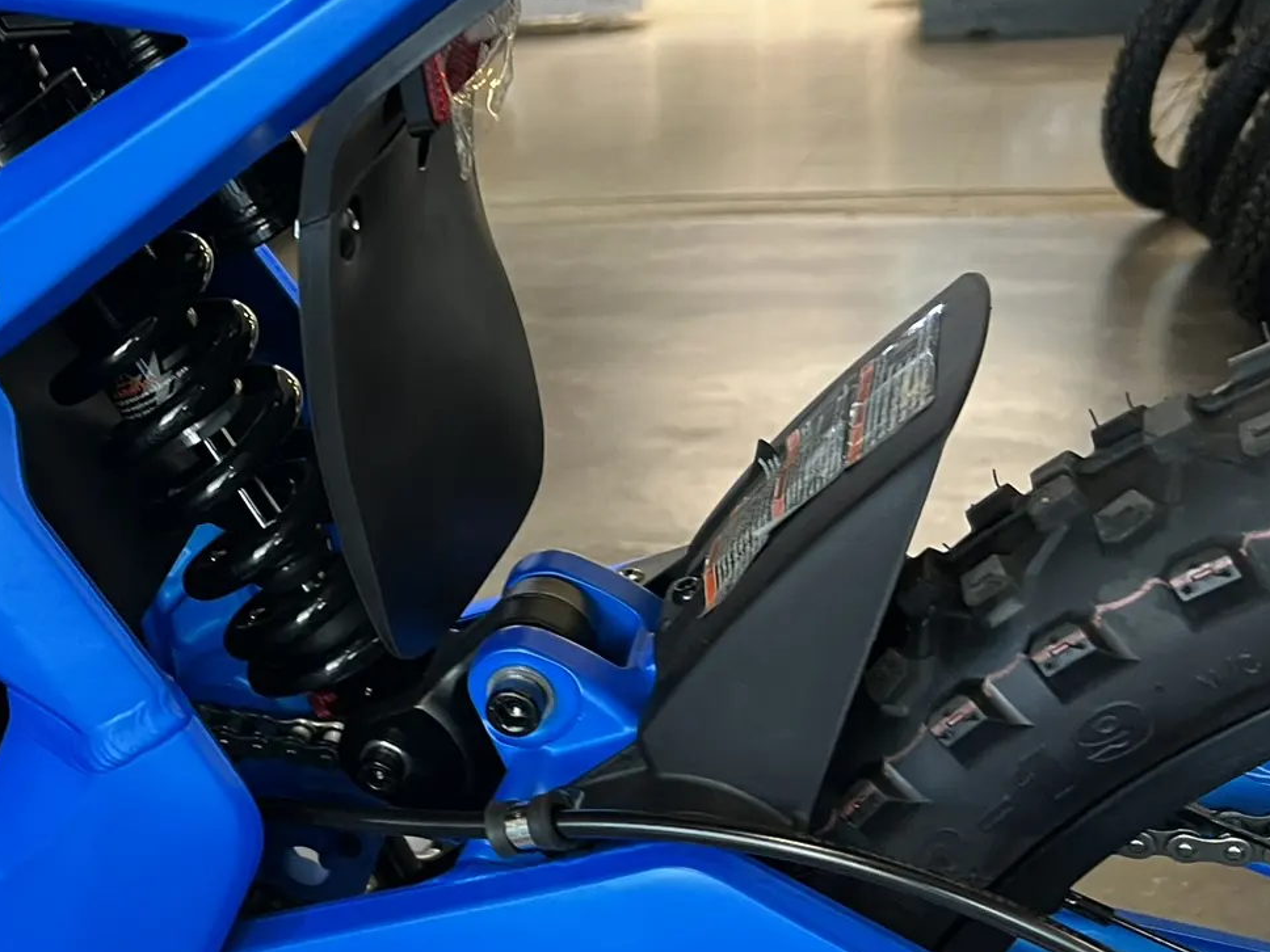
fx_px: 2018
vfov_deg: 26.6
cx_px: 55
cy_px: 477
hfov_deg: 32.6
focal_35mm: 55
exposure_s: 1/60
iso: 200
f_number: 1.5
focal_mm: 5.7
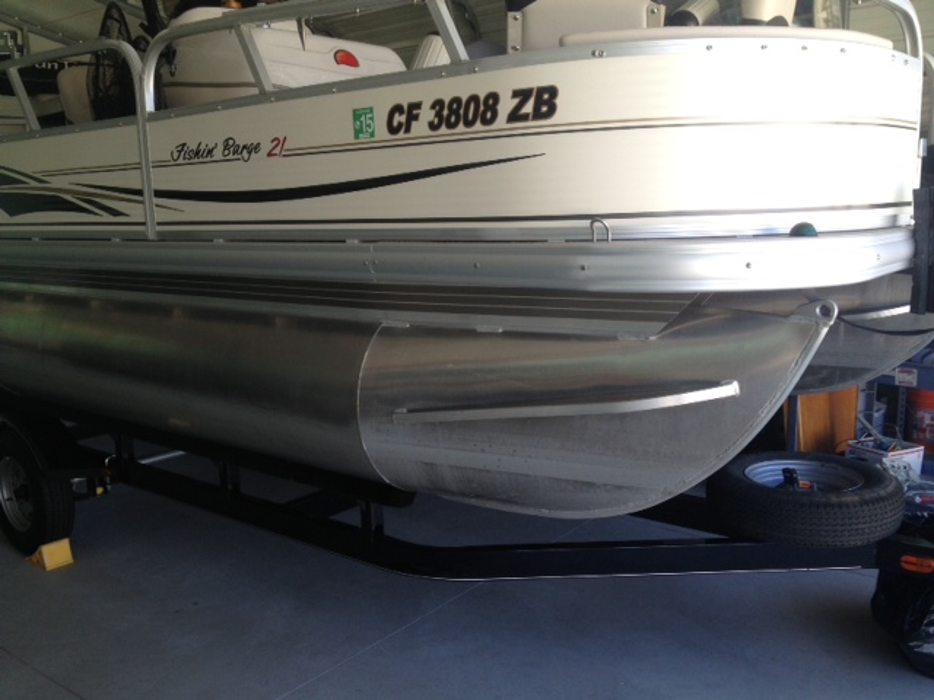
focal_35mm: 35
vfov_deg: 40.7
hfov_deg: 52.6
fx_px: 944
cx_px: 467
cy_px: 350
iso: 50
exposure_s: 1/120
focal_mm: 4.28
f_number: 2.4
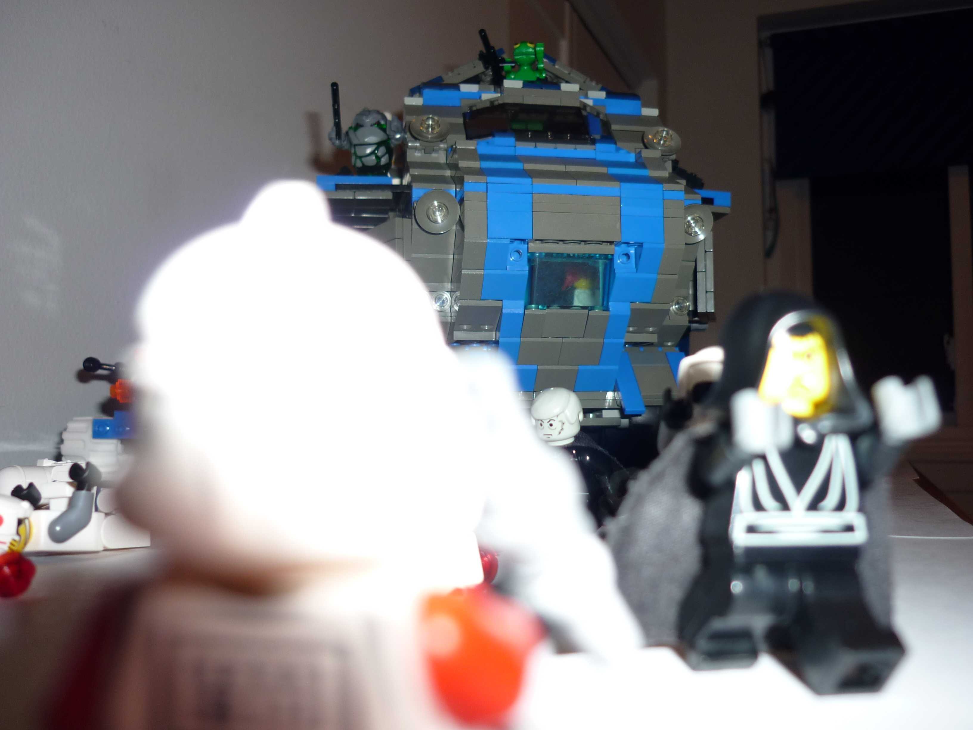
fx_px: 928
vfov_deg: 42.9
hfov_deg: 55.4
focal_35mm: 33
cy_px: 365
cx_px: 486
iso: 100
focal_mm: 5.5
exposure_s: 1/30
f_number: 2.8
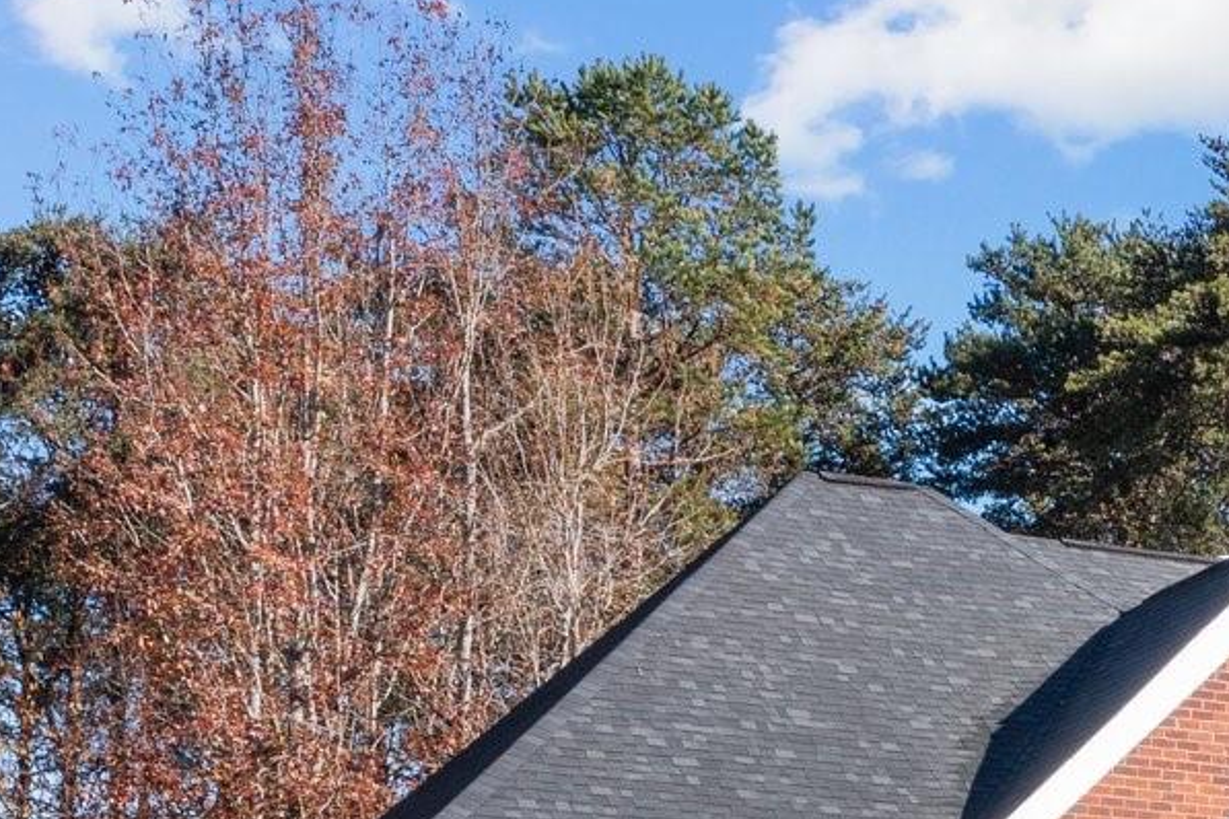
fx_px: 3277
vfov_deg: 13.5
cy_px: 1177
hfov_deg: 19.3
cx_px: 1670
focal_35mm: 96
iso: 100
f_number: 5.6
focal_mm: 10.26
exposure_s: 1/320
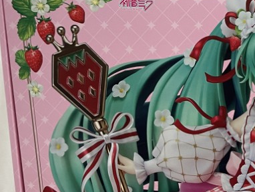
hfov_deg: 26.0
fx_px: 501
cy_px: 189
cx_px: 291
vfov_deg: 21.0
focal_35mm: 68
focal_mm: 4.2
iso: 100
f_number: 1.6
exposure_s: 1/50
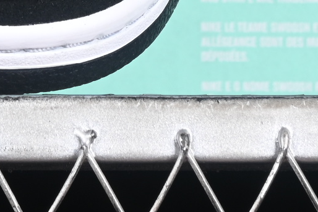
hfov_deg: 5.0
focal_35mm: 406
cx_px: -224
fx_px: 3587
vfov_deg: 3.4
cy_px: -252
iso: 160
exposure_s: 1/60
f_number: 6.3
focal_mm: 50
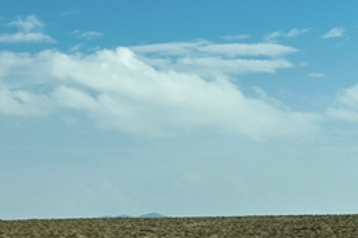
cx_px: -365
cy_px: 73
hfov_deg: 12.0
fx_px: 1503
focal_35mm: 151
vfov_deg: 9.1
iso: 100
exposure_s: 1/320
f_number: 7.1
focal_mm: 33.5
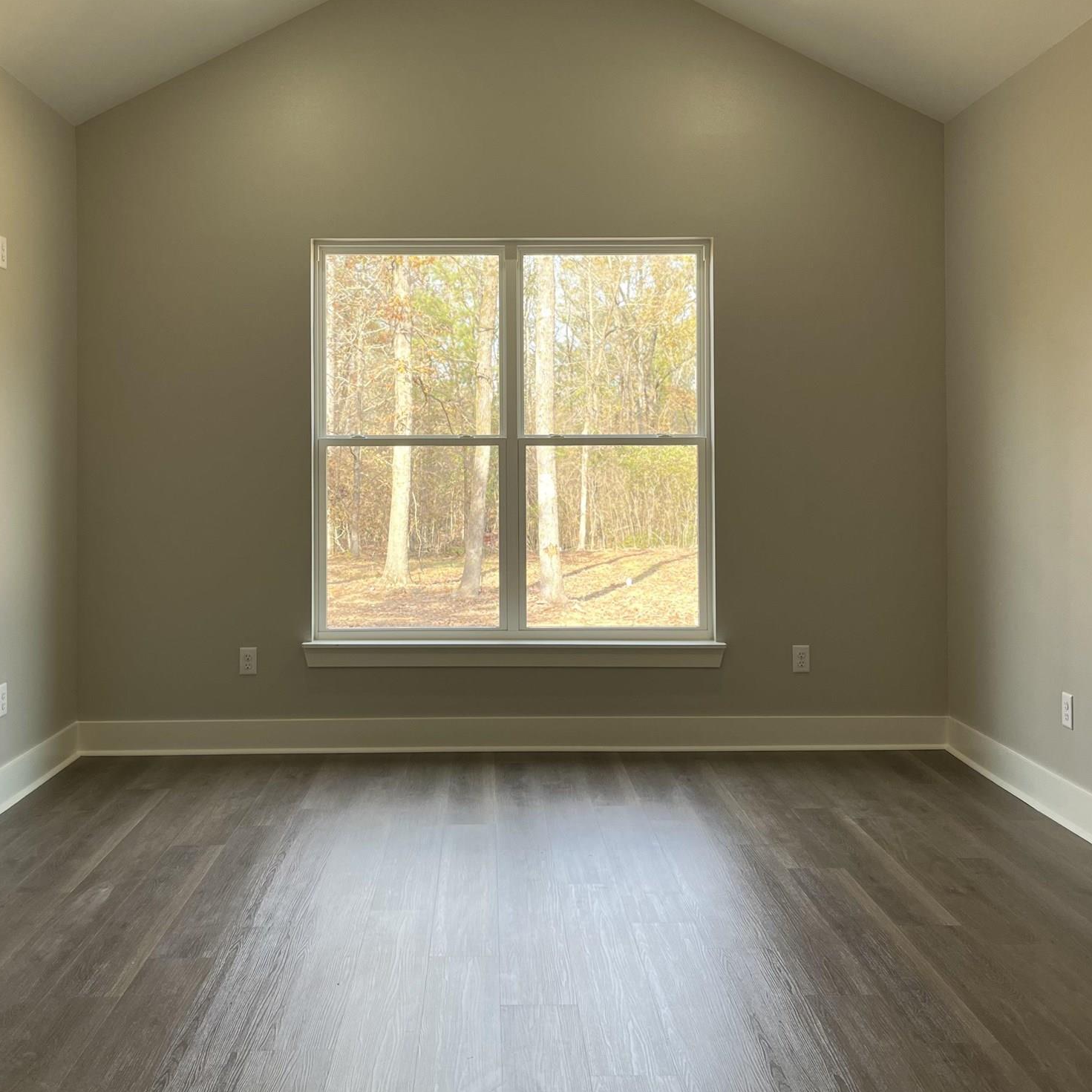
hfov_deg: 46.0
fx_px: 1285
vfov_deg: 45.8
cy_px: 434
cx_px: 493
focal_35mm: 36
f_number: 1.6
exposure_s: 1/164
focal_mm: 5.1
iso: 50
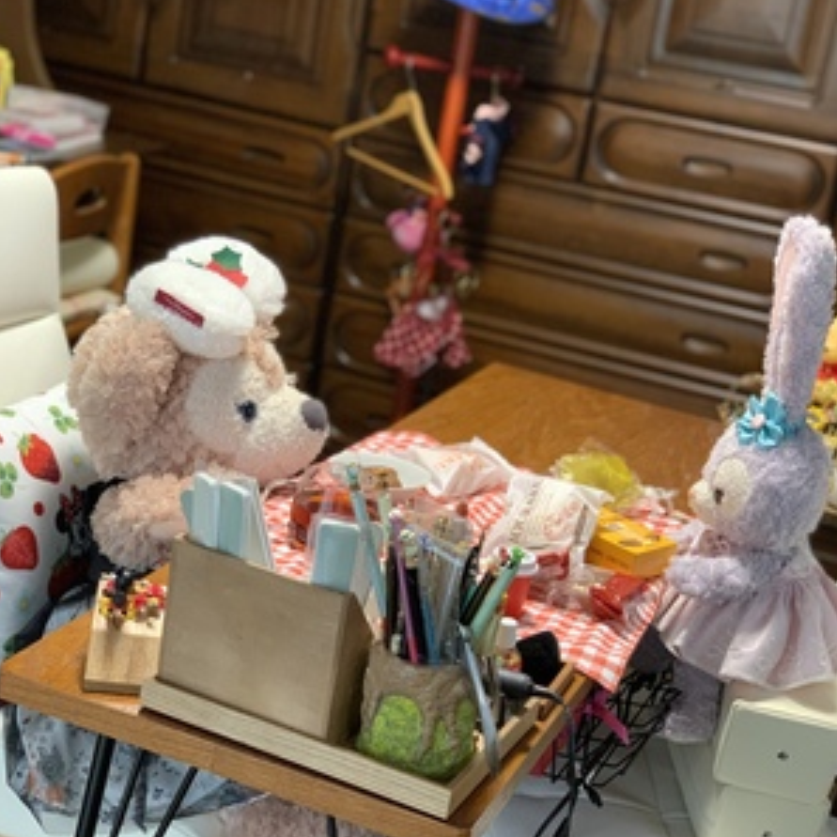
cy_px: 479
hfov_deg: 27.7
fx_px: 1696
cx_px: 417
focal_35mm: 62
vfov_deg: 27.7
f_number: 2.4
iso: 250
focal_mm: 6
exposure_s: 1/60
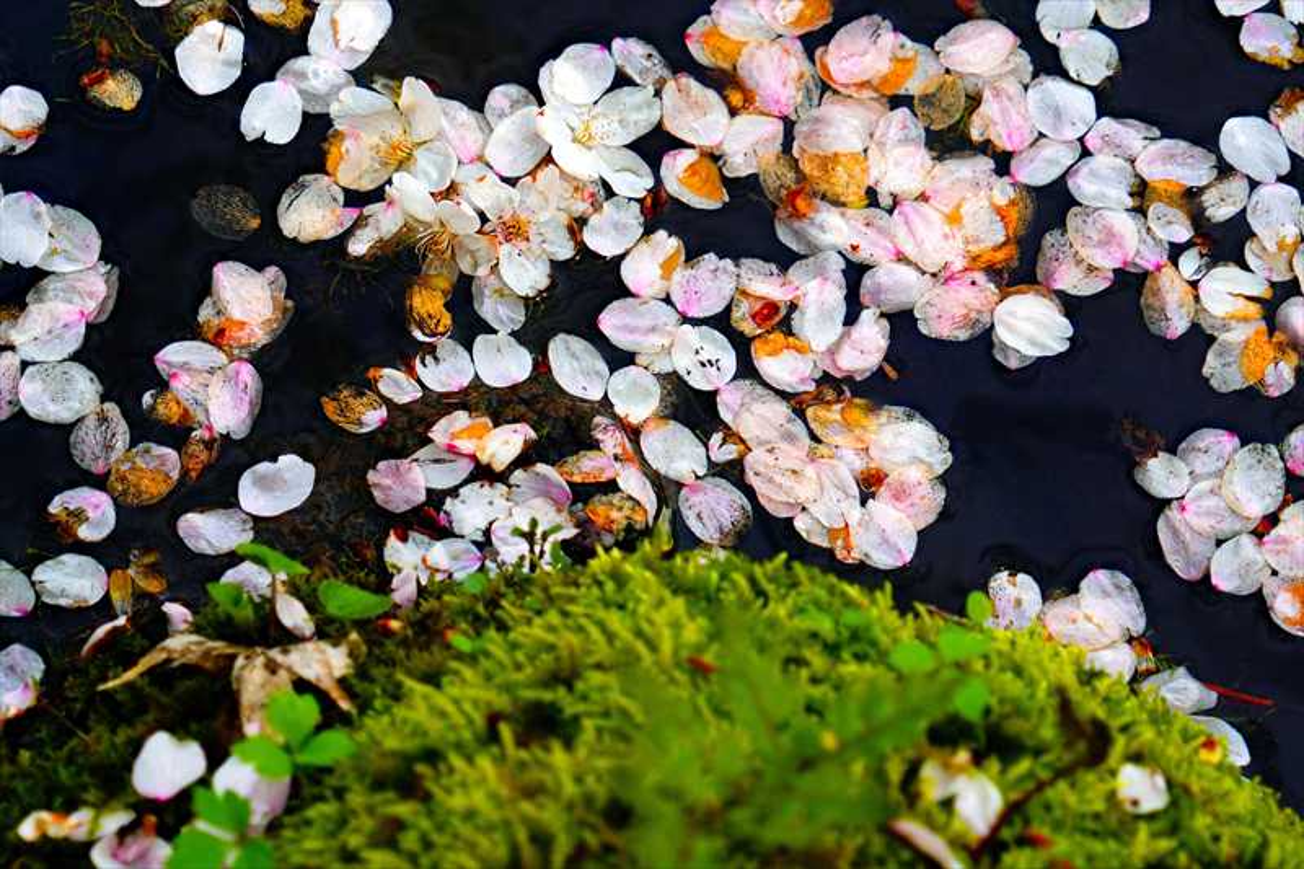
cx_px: 652
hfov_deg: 10.6
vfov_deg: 7.0
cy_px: 434
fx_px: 7061
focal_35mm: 195
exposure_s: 1/200
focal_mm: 130
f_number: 6.3
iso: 160
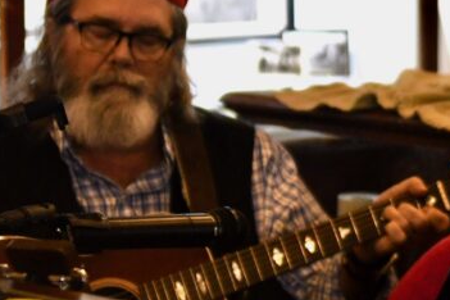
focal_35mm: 210
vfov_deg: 6.5
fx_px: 2625
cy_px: 103
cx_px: 571
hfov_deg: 9.6
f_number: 2.8
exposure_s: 1/400
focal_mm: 48
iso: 2800
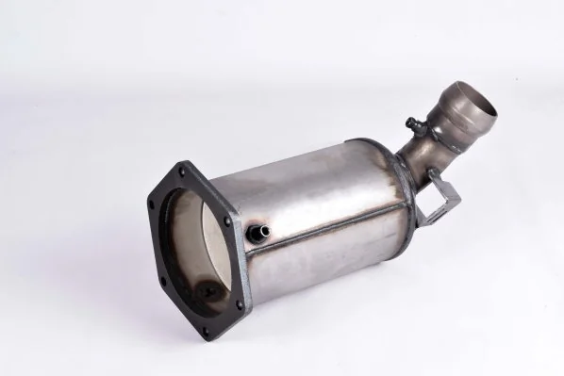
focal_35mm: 82
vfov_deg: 16.6
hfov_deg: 24.6
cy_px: 188
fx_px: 1293
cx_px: 282
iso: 200
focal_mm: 55
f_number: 16
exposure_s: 1/60
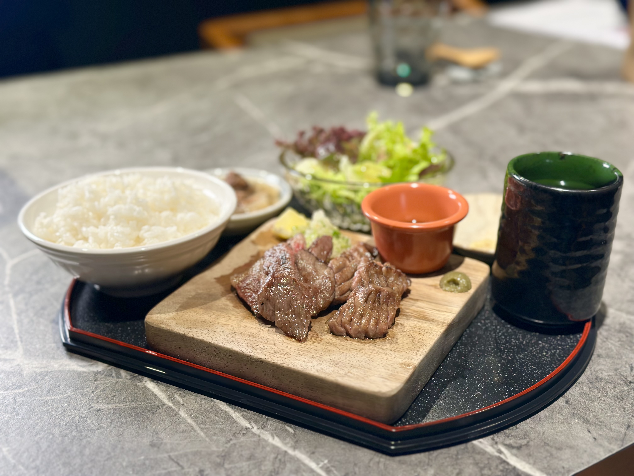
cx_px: 317
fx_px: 879
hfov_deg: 39.7
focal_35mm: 48
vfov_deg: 30.3
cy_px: 238
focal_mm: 6.86
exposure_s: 1/60
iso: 64
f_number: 1.78
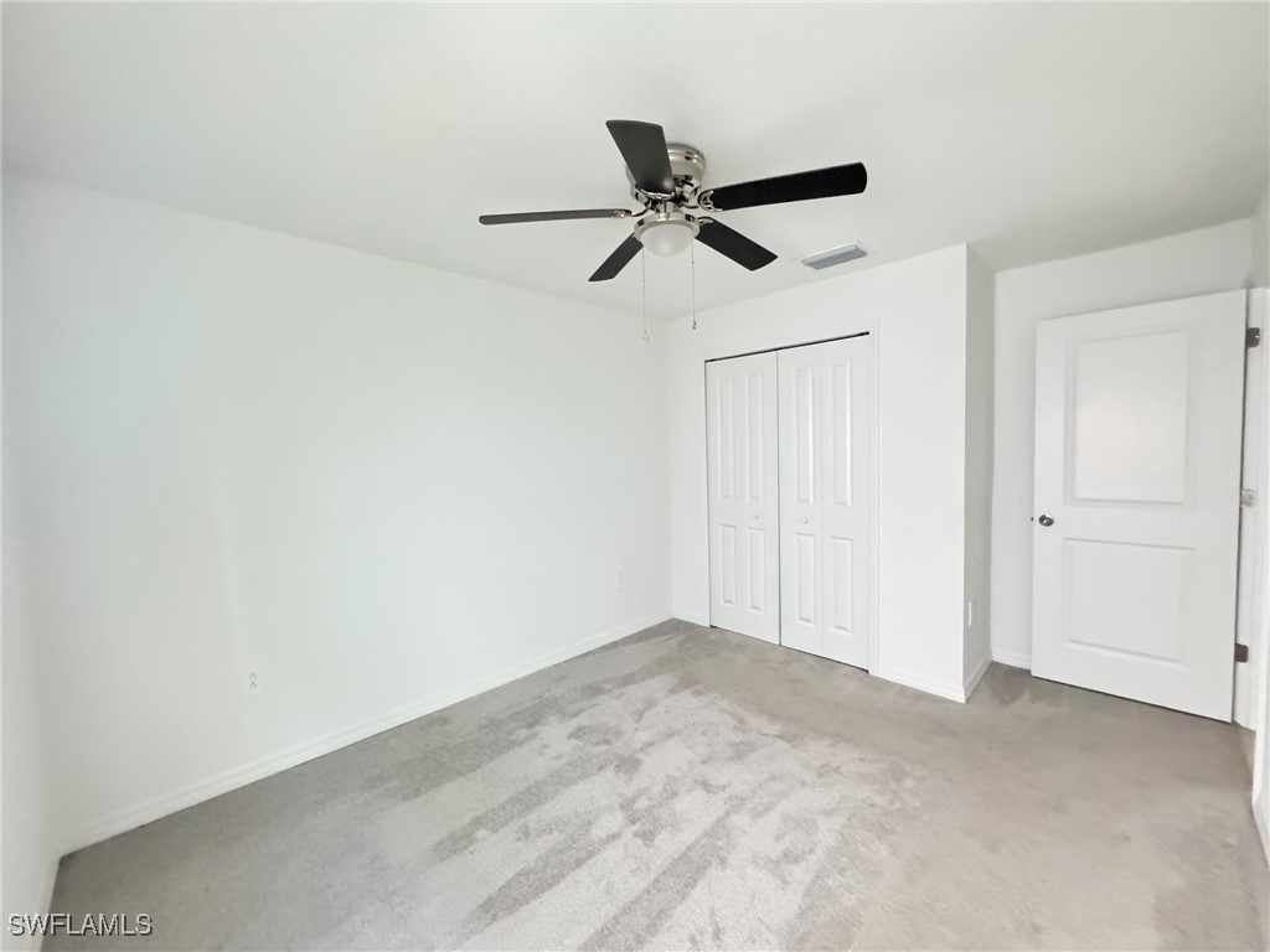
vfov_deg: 85.7
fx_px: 514
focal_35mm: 14
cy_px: 476
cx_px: 635
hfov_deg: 102.1
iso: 1600
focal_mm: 2.22
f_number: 2.2
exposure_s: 1/34
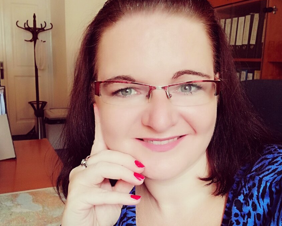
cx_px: 145
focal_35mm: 39
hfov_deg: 46.8
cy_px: 130
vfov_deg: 38.2
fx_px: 326
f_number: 2
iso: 100
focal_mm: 3.5
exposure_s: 1/33.3
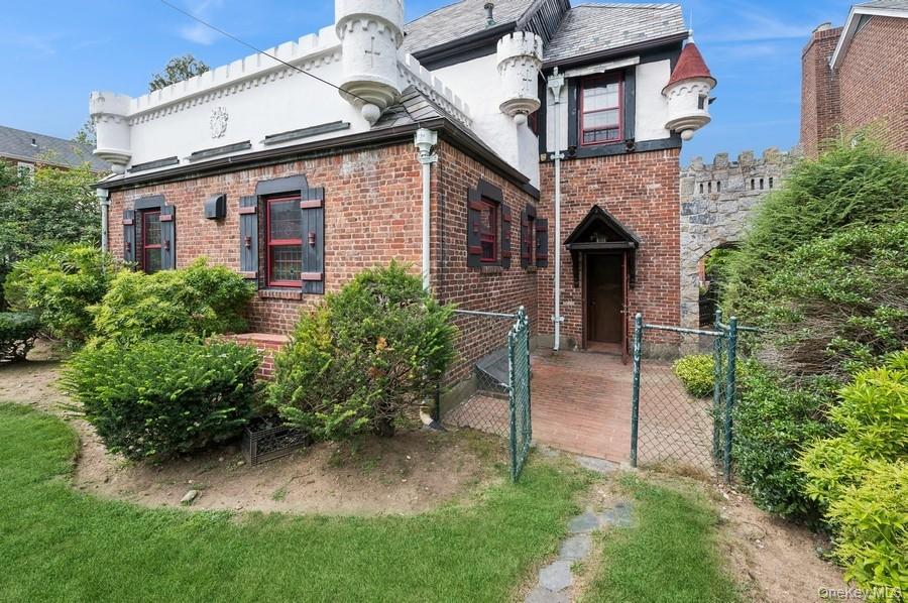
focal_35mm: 14
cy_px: 302
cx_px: 454
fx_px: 353
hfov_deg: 104.3
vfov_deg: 81.1
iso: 200
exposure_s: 1/80
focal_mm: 14
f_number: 11
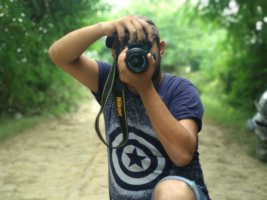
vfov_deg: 28.0
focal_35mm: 52
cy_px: 100
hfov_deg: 36.8
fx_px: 401
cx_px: 134
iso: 200
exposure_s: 1/50
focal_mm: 5.99
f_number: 2.6
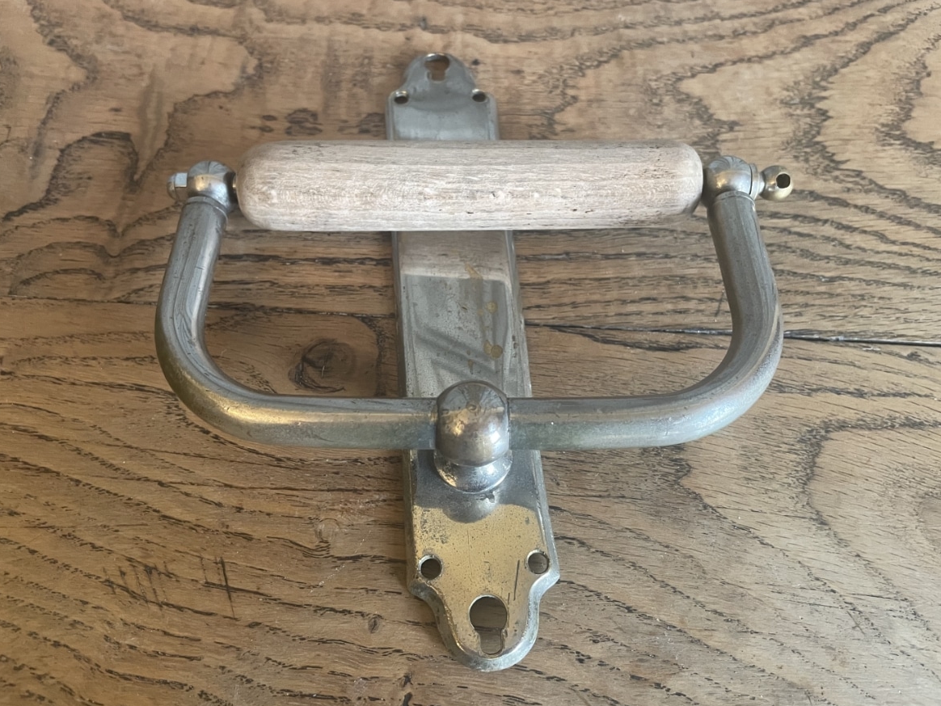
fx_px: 734
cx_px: 460
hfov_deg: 65.3
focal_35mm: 27
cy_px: 365
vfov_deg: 51.3
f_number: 1.6
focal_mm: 4.2
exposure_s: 1/50
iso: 500
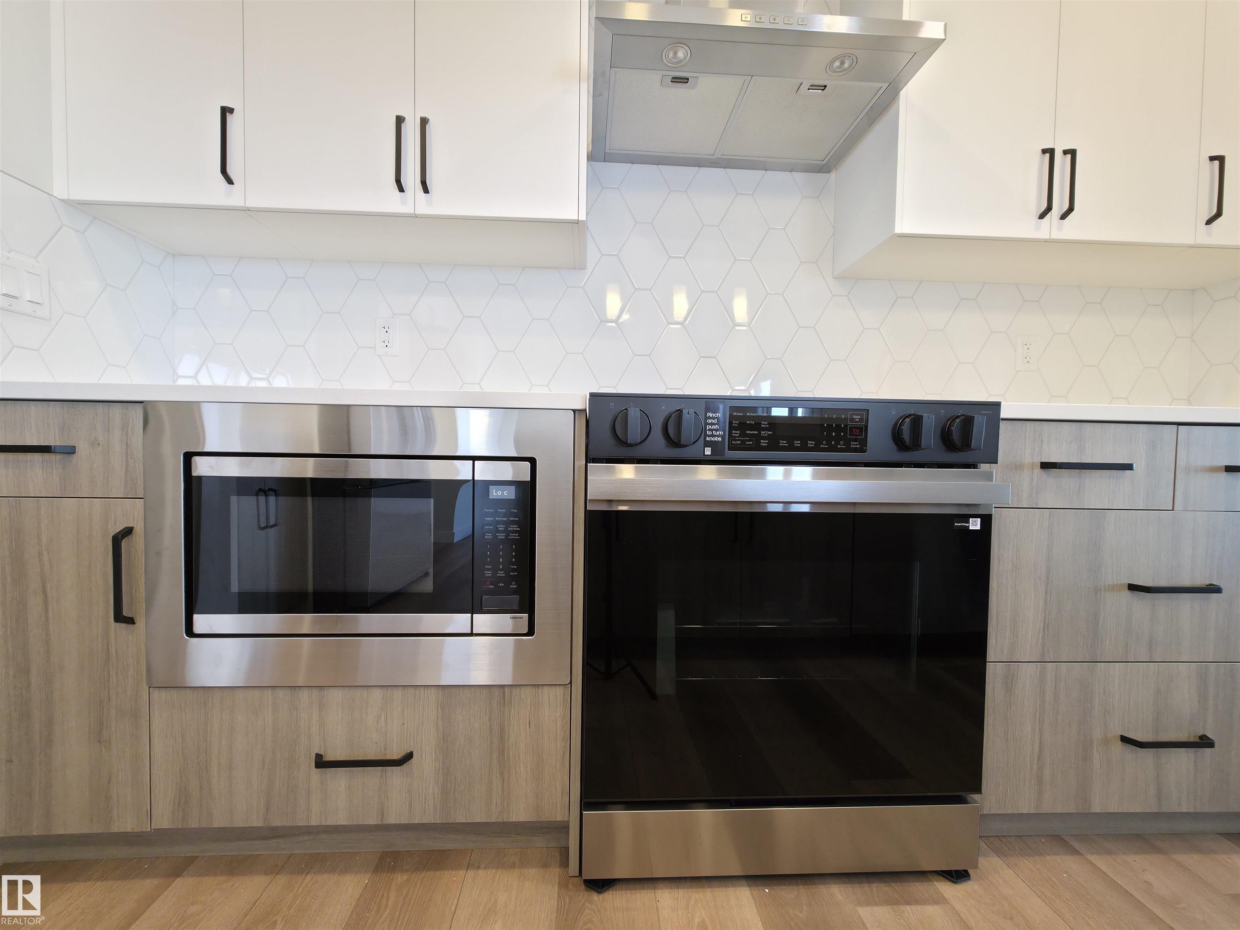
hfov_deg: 106.2
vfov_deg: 89.9
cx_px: 620
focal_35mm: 13
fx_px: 466
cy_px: 465
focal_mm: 2.2
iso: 100
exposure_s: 1/30
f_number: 1.9
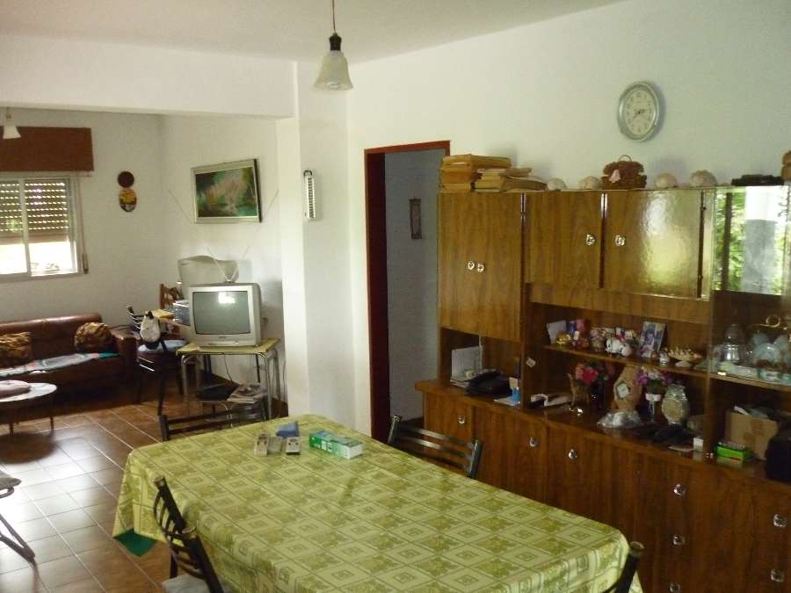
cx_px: 396
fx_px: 754
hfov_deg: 55.4
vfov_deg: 42.9
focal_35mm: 33
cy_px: 296
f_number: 2.8
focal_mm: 5.5
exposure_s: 1/30
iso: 800
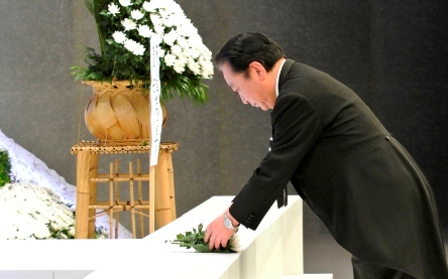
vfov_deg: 5.1
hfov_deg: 8.1
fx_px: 3148
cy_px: 126
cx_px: 288
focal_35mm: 258
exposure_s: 1/125
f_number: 6.3
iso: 1600
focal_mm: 70
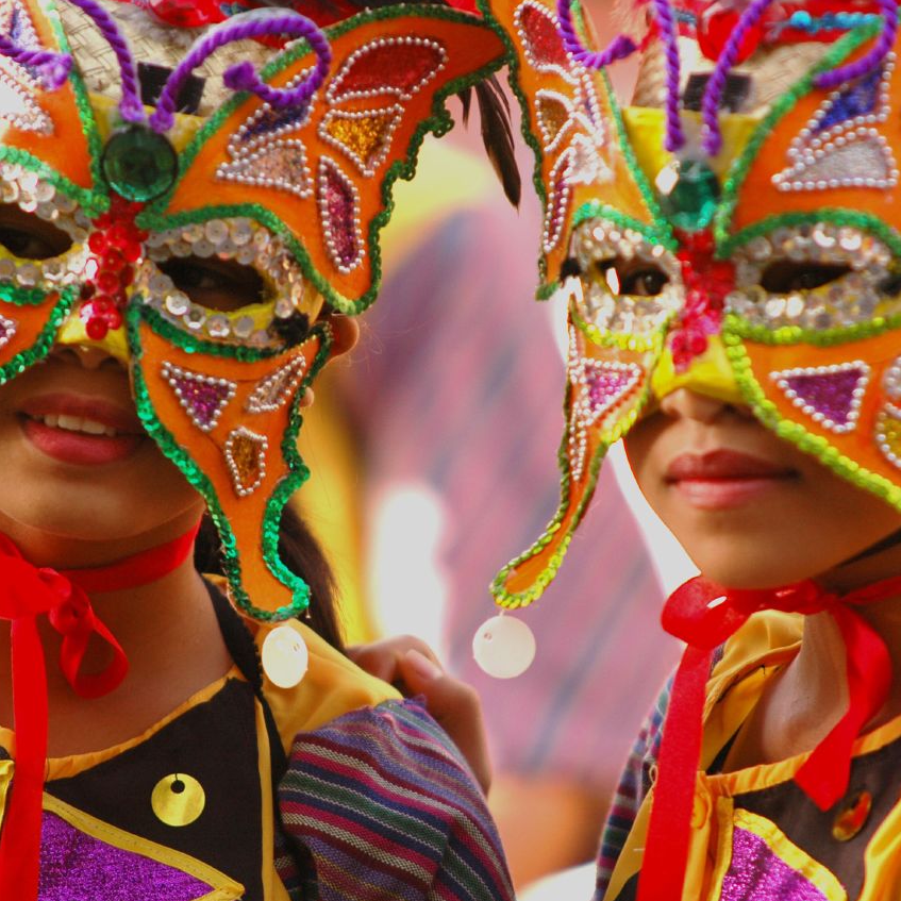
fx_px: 11337
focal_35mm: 385
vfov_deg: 4.6
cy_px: 450
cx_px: 458
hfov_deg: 4.6
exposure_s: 1/320
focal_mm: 200
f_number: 2.8
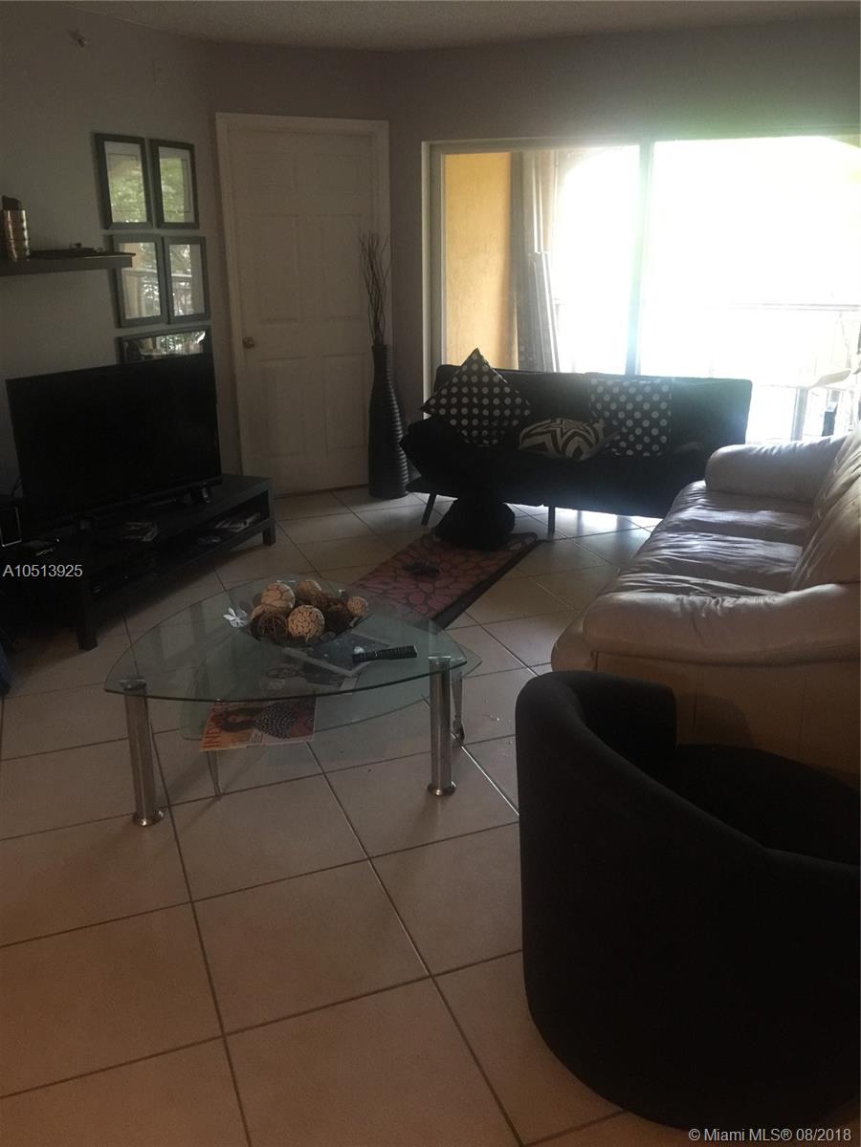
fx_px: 962
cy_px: 574
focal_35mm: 29
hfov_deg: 48.2
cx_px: 430
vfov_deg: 61.7
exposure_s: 1/15
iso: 125
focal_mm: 4.15
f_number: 2.2
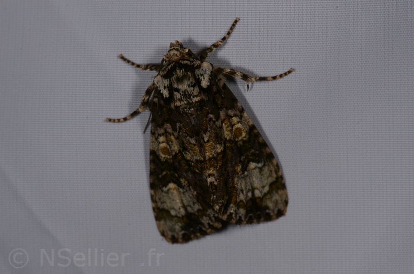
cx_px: 207
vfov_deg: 10.7
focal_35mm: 128
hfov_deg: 16.1
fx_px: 1463
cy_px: 137
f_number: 22
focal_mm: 85
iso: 100
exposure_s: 1/60
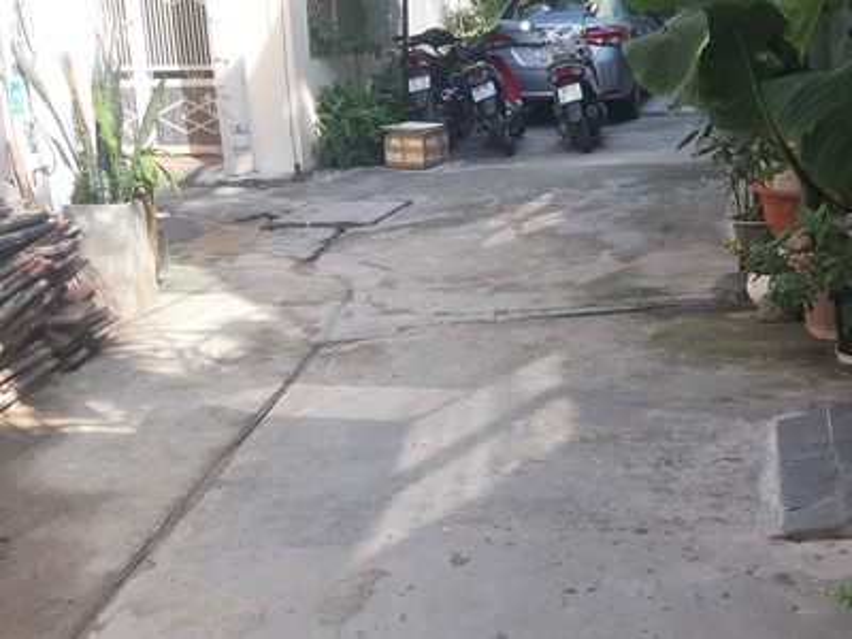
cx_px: 426
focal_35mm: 27
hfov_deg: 65.3
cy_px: 320
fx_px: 665
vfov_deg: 51.4
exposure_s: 1/302
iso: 40
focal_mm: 3.93
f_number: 1.7
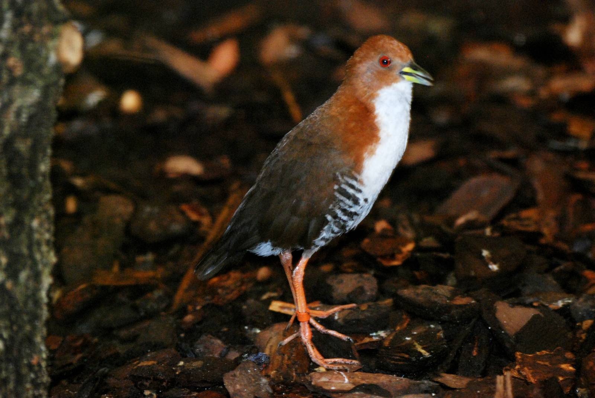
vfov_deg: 6.8
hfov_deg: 10.1
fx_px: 3351
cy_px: 199
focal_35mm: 202
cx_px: 298
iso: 1600
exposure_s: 1/60
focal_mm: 135
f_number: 5.6
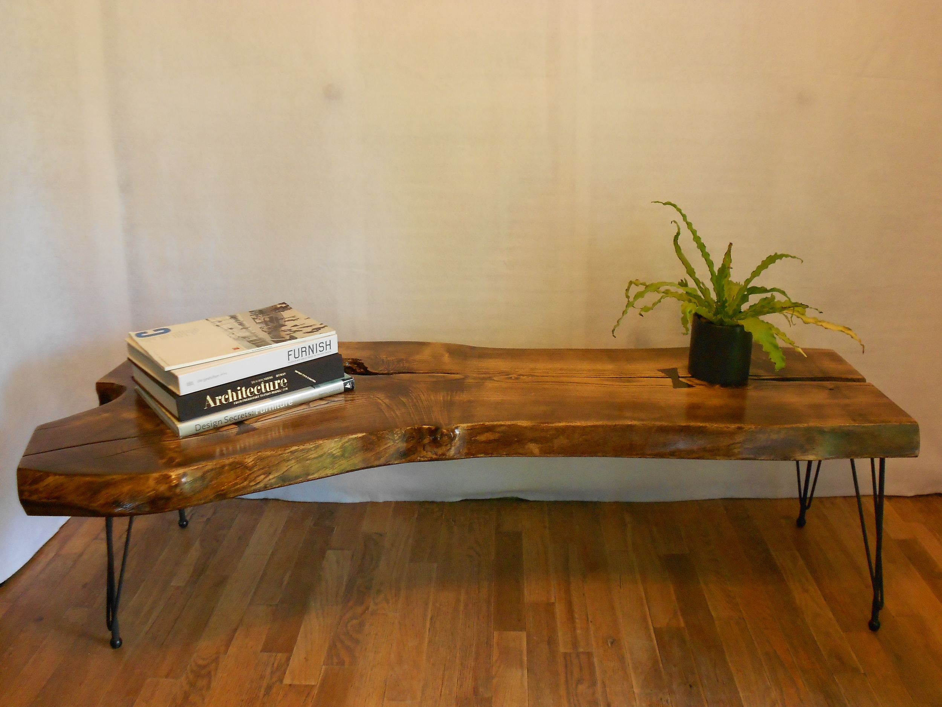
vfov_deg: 33.6
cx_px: 471
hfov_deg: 43.9
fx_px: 1170
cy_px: 354
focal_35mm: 43
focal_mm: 7.7
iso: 250
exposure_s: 1/30
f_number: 4.2
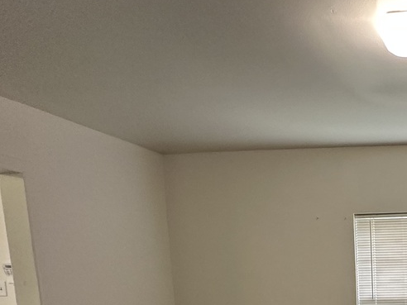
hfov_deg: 37.2
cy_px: 344
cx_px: 463
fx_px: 482
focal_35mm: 41
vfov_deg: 30.9
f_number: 2.2
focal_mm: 2.22
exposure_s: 1/60
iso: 200
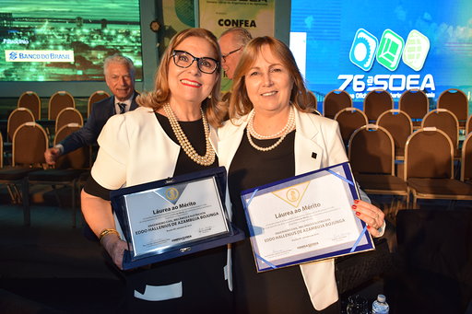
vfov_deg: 47.9
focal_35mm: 27
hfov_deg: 67.4
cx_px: 236
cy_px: 157
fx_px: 354
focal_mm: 18
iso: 800
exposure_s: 1/100
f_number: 5
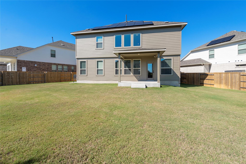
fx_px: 103
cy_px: 82
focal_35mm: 15
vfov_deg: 77.3
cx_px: 123
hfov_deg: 100.4
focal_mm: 15
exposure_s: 1/1250
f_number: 8
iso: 400
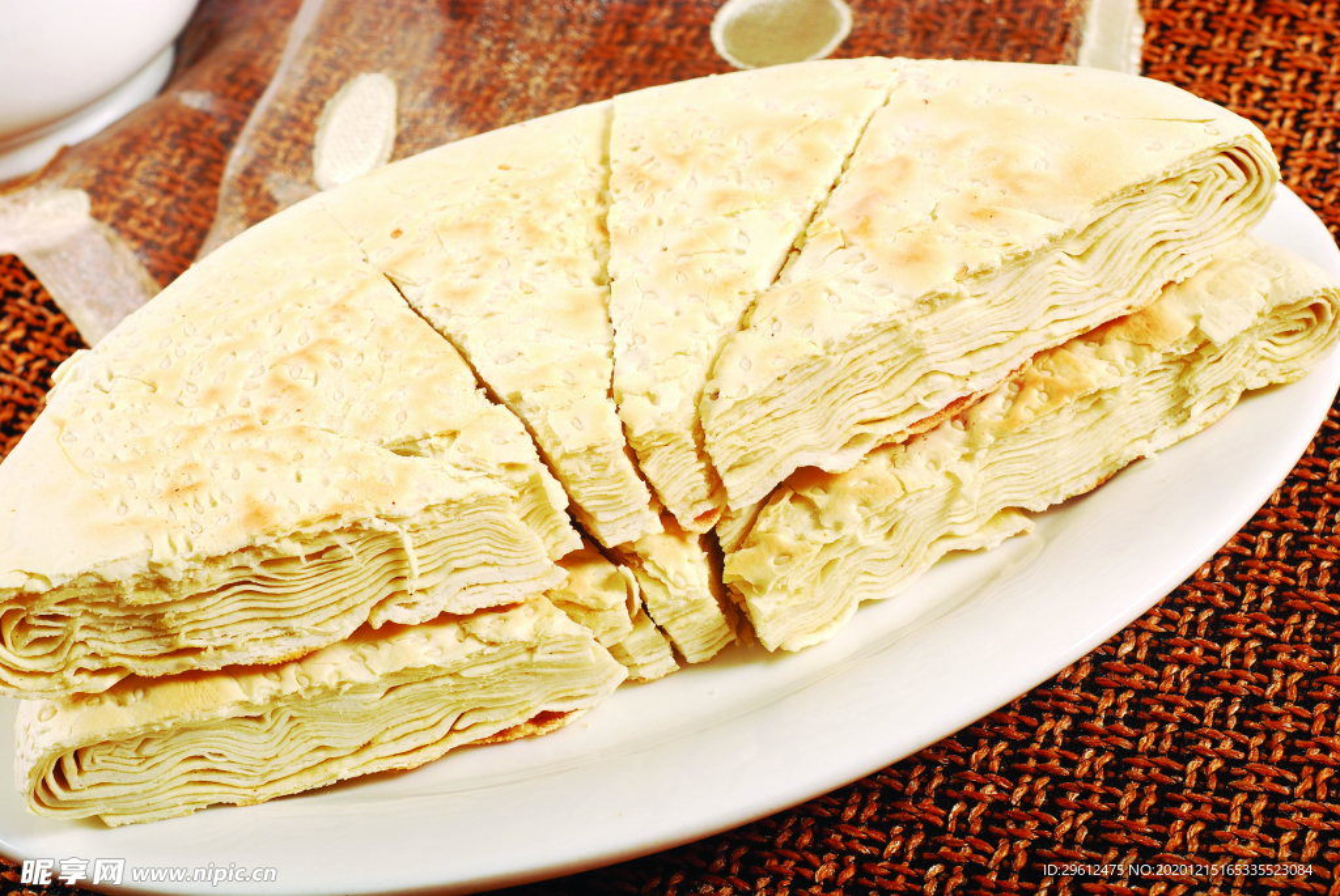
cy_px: 448
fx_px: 2794
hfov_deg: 27.0
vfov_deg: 18.2
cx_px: 670
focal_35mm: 75
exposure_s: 1/160
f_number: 10
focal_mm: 50
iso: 100
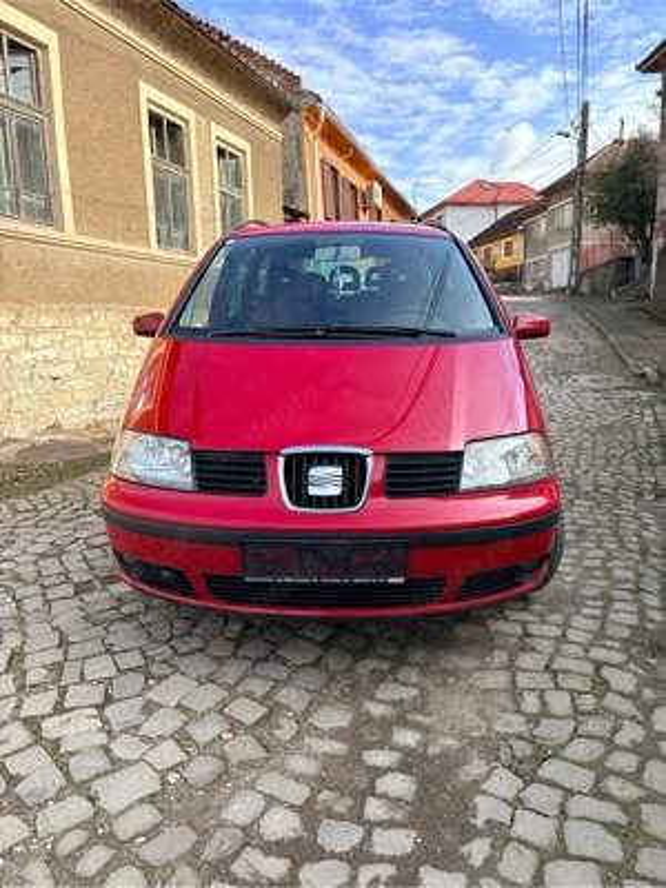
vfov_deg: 67.3
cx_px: 333
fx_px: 667
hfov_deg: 53.1
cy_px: 444
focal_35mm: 26
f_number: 1.6
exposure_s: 1/1287
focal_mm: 5.96
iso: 64
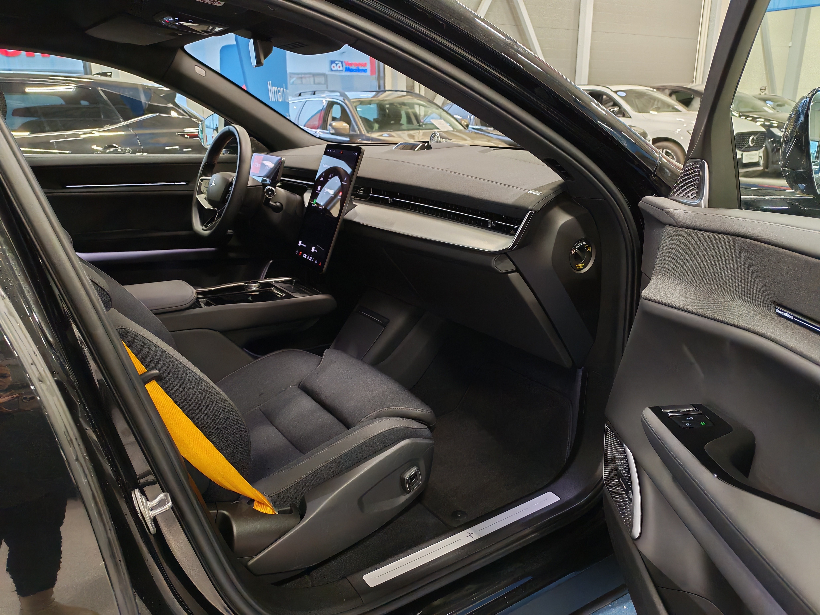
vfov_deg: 51.4
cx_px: 410
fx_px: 640
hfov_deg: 65.3
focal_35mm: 27
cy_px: 308
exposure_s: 1/100
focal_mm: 6.12
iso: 1297
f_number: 1.9
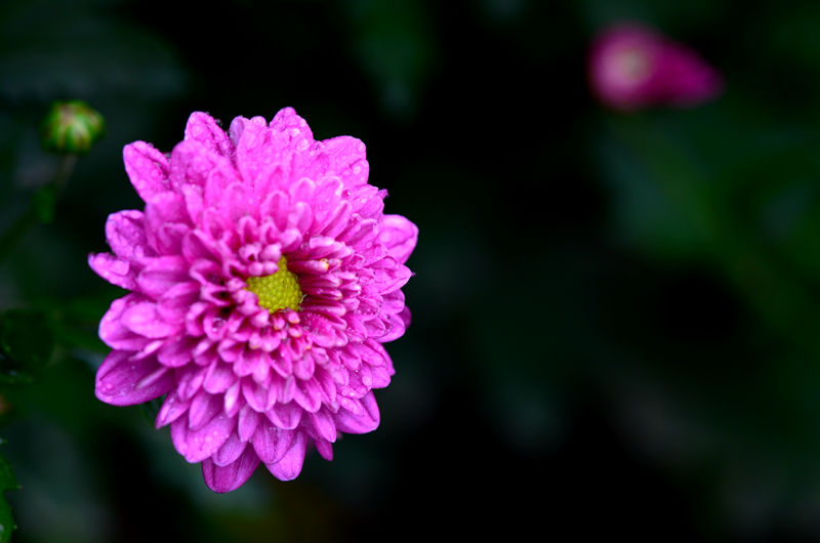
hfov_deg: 13.1
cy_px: 272
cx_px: 410
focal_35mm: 158
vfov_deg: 8.7
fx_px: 3580
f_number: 5.6
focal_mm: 105
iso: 280
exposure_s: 1/125
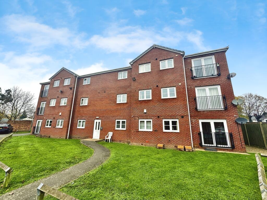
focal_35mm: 14
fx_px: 108
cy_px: 100
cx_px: 134
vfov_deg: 85.7
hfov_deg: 102.1
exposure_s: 1/155
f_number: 2.2
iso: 40
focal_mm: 2.22
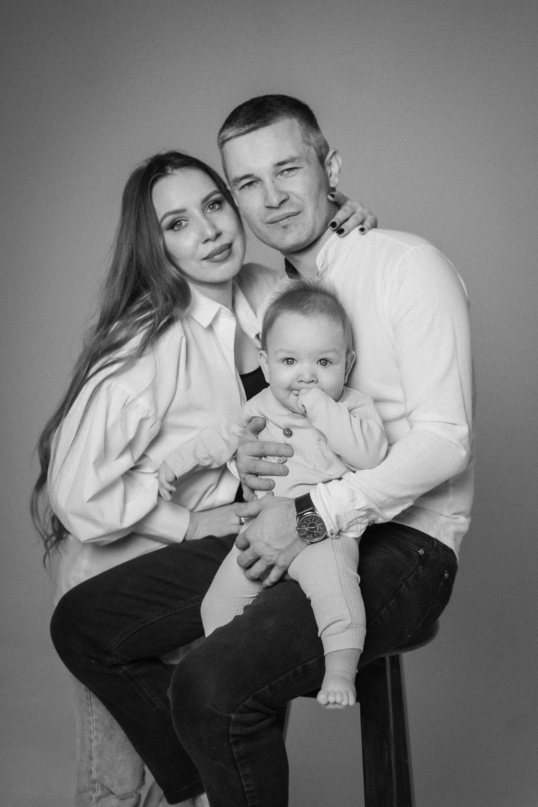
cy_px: 404
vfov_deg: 39.6
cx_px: 269
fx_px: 1121
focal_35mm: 50
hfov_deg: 27.0
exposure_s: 1/400
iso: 320
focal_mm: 50
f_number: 2.2
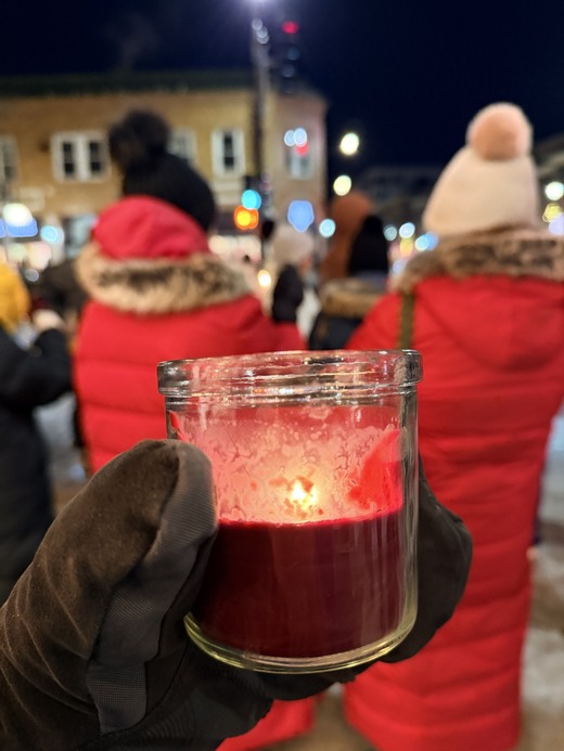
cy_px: 376
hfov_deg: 56.8
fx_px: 521
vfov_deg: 71.6
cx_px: 282
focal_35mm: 24
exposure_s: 1/40
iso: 640
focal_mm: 6.76
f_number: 1.78
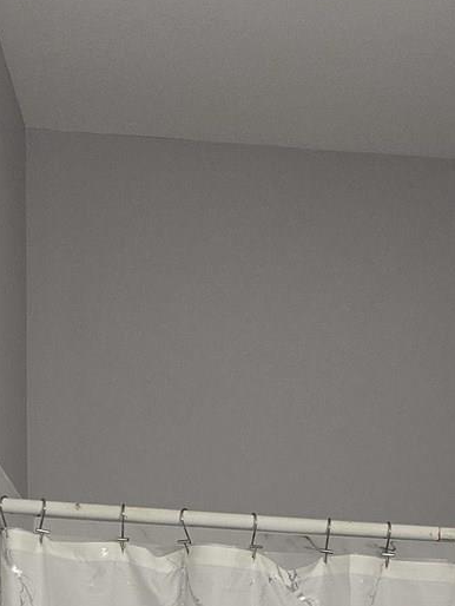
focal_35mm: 103
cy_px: 1171
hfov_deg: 14.2
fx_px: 1804
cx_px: 448
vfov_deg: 15.6
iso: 200
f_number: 1.7
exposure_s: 1/120
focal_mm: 6.3
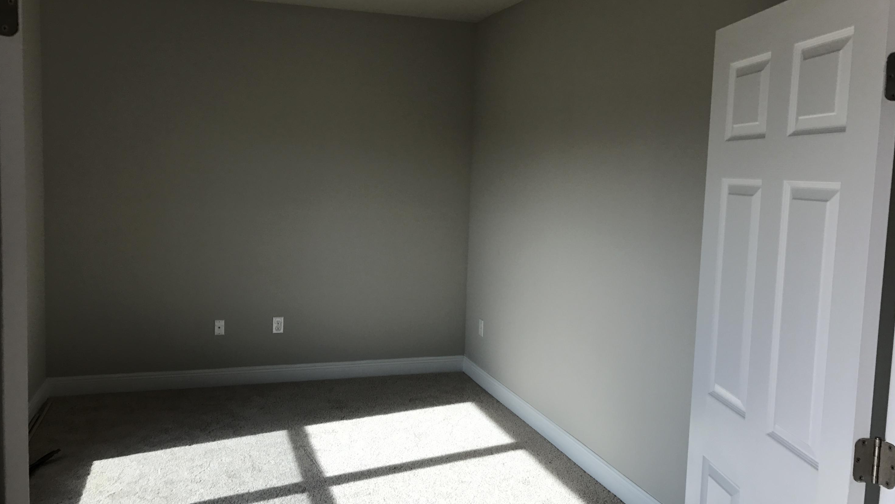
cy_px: 243
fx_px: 736
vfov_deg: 37.8
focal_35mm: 31
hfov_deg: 62.6
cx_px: 451
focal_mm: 3.99
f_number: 1.8
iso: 20
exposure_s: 1/520
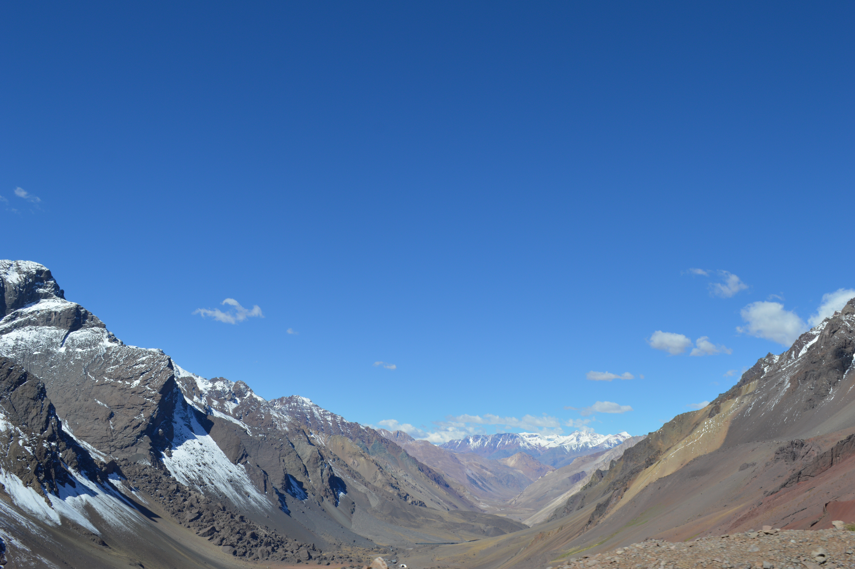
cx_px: 428
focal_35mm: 33
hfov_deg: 57.3
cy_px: 284
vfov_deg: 39.9
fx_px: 783
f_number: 9
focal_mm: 22
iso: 100
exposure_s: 1/320
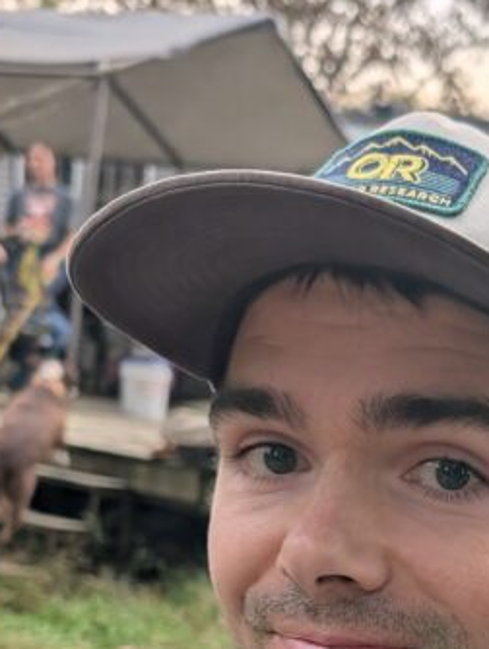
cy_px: 663
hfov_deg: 23.3
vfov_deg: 29.4
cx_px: 470
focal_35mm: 61
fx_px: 1145
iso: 77
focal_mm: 6.9
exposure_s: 1/241
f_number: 1.68
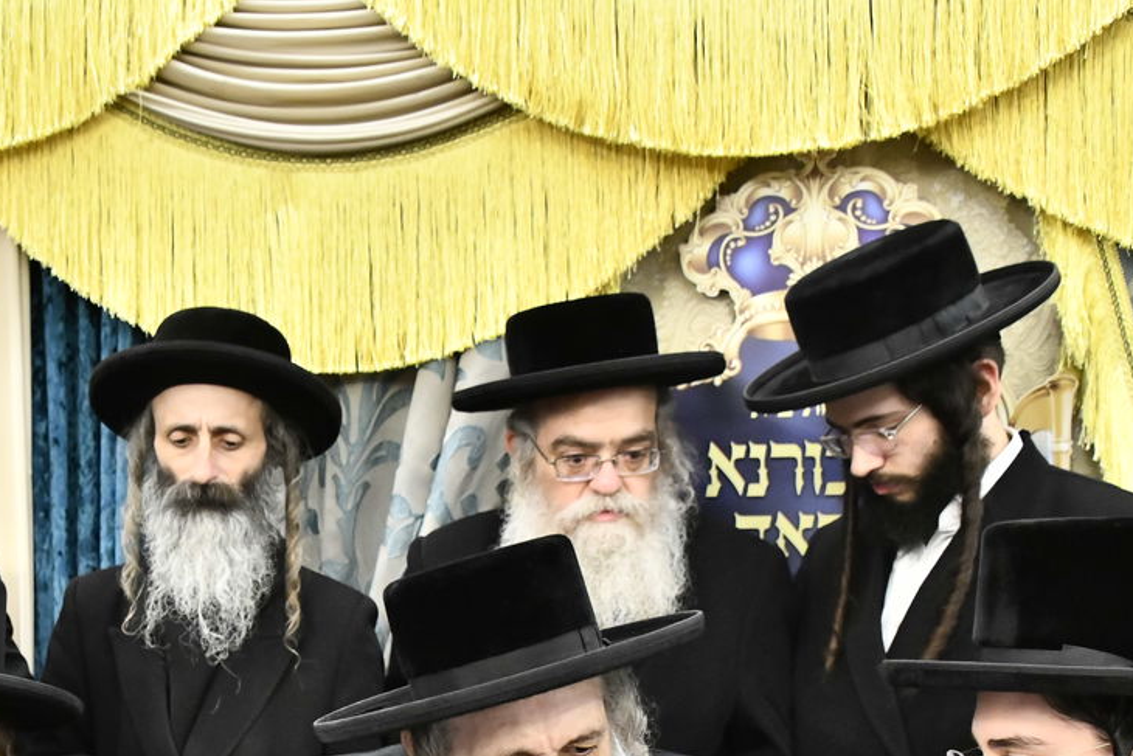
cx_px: 245
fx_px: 2172
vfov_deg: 19.3
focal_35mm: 69
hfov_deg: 28.7
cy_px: 712
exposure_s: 1/125
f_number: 5.6
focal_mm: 36
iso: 4000
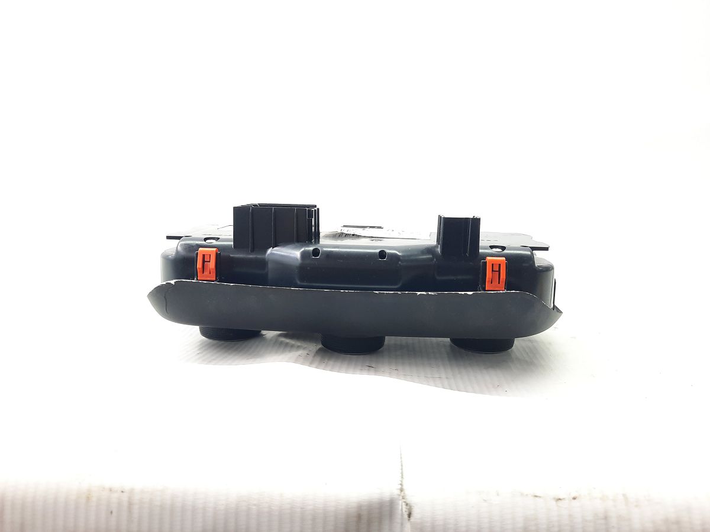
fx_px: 513
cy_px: 266
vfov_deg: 54.9
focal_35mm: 25
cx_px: 355
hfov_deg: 69.4
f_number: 2
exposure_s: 1/50
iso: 160
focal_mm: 4.6
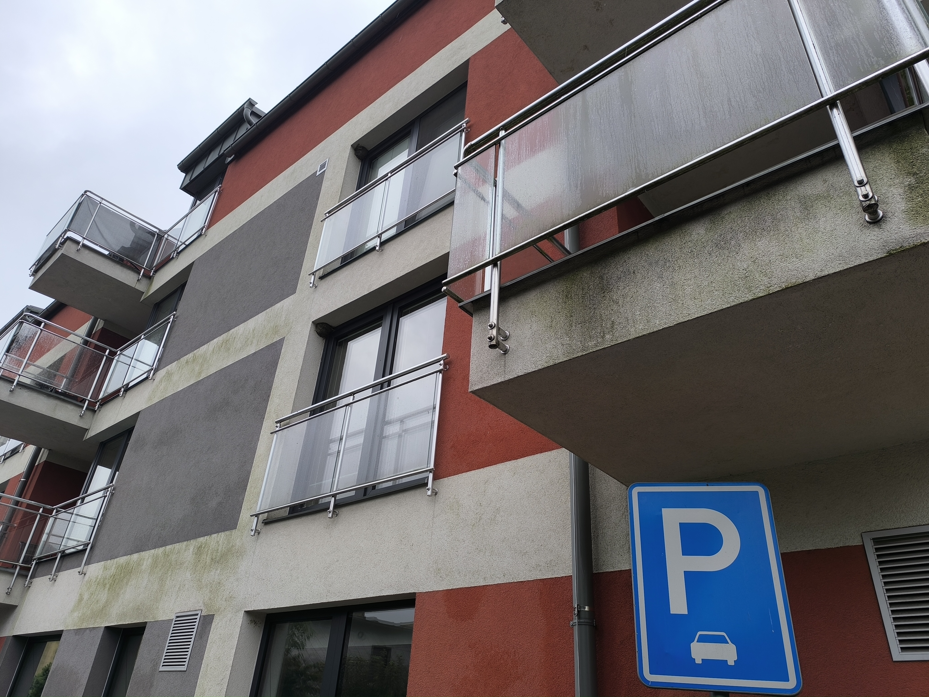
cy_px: 348
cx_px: 464
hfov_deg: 73.9
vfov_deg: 58.9
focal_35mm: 23
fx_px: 617
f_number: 1.65
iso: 50
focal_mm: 6.14
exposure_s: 1/292
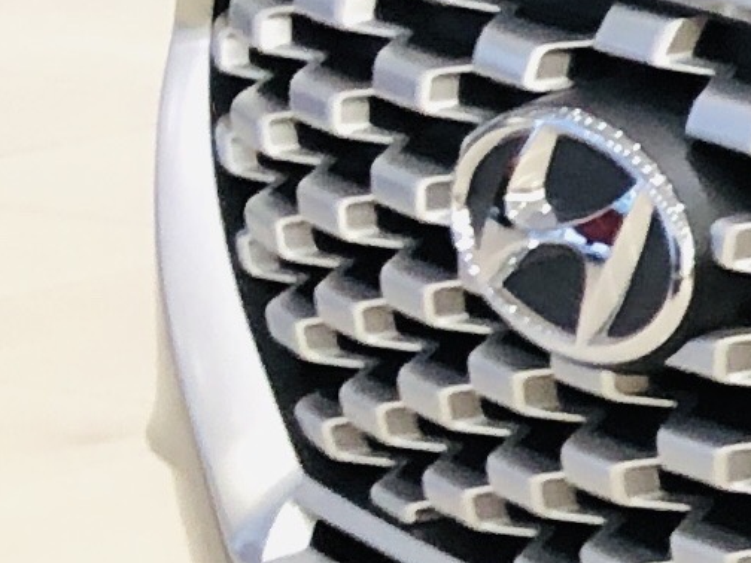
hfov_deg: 7.2
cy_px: 518
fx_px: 4860
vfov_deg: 6.6
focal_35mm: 224
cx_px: 2690
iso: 64
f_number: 1.8
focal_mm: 3.99
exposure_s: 1/15
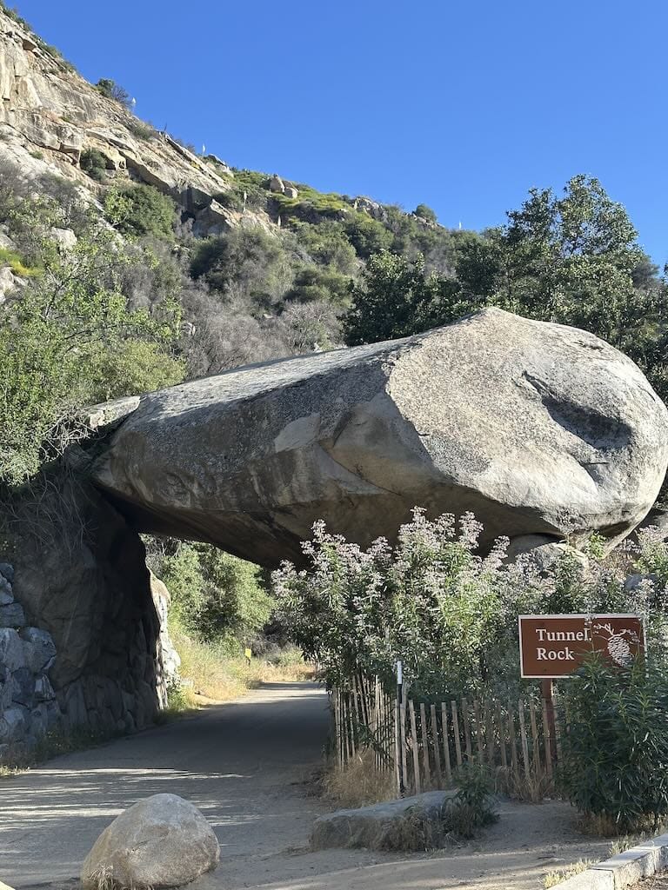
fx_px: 1235
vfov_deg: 39.7
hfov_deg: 30.3
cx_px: 334
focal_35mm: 48
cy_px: 445
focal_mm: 6.86
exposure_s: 1/1323
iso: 64
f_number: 1.78
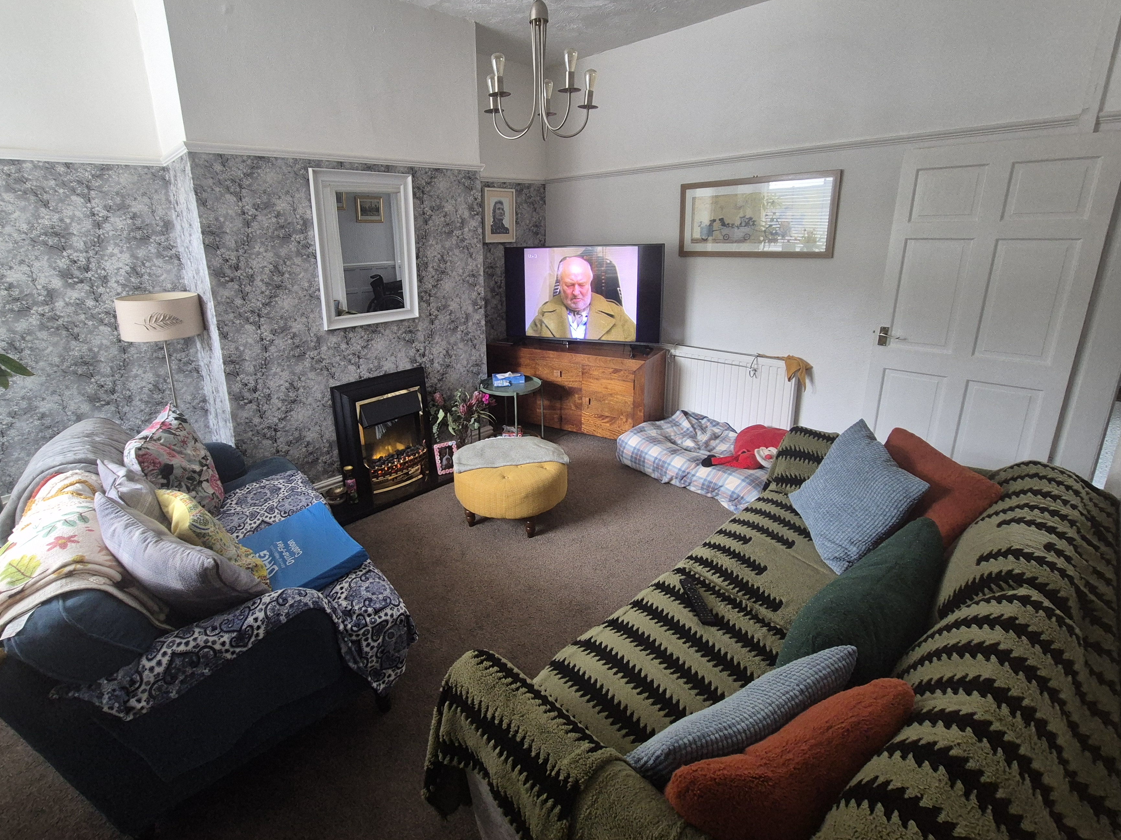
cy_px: 361
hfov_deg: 97.9
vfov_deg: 81.3
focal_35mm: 15
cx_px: 507
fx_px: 486
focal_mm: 2.2
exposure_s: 1/50
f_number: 2.2
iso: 500
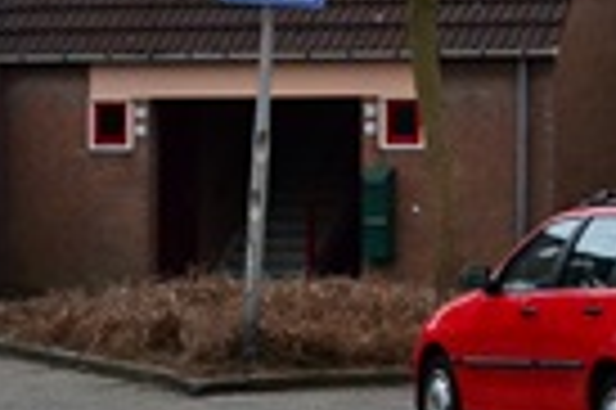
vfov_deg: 7.4
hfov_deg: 10.8
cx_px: 908
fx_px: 3145
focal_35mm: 184
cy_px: 36
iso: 3200
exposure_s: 1/4000
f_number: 8
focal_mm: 28
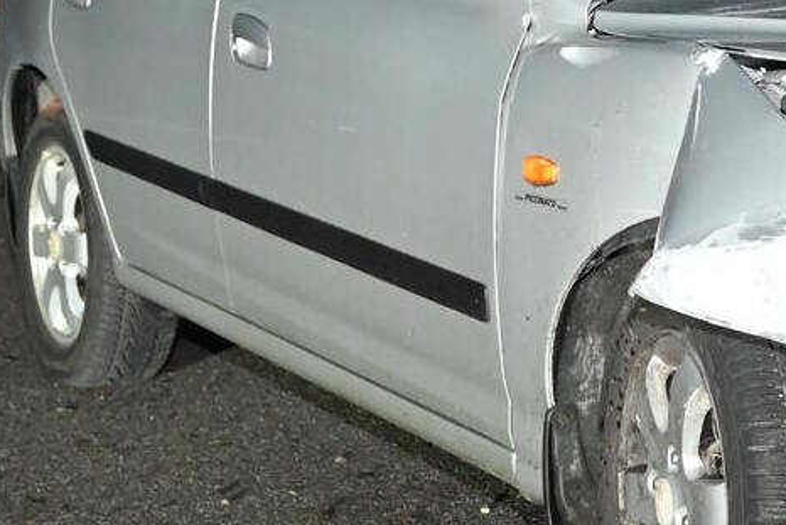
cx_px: 980
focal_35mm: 85
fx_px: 1856
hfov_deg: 21.9
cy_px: 269
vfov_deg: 16.1
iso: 6400
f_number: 6.3
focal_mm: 33
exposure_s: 1/40
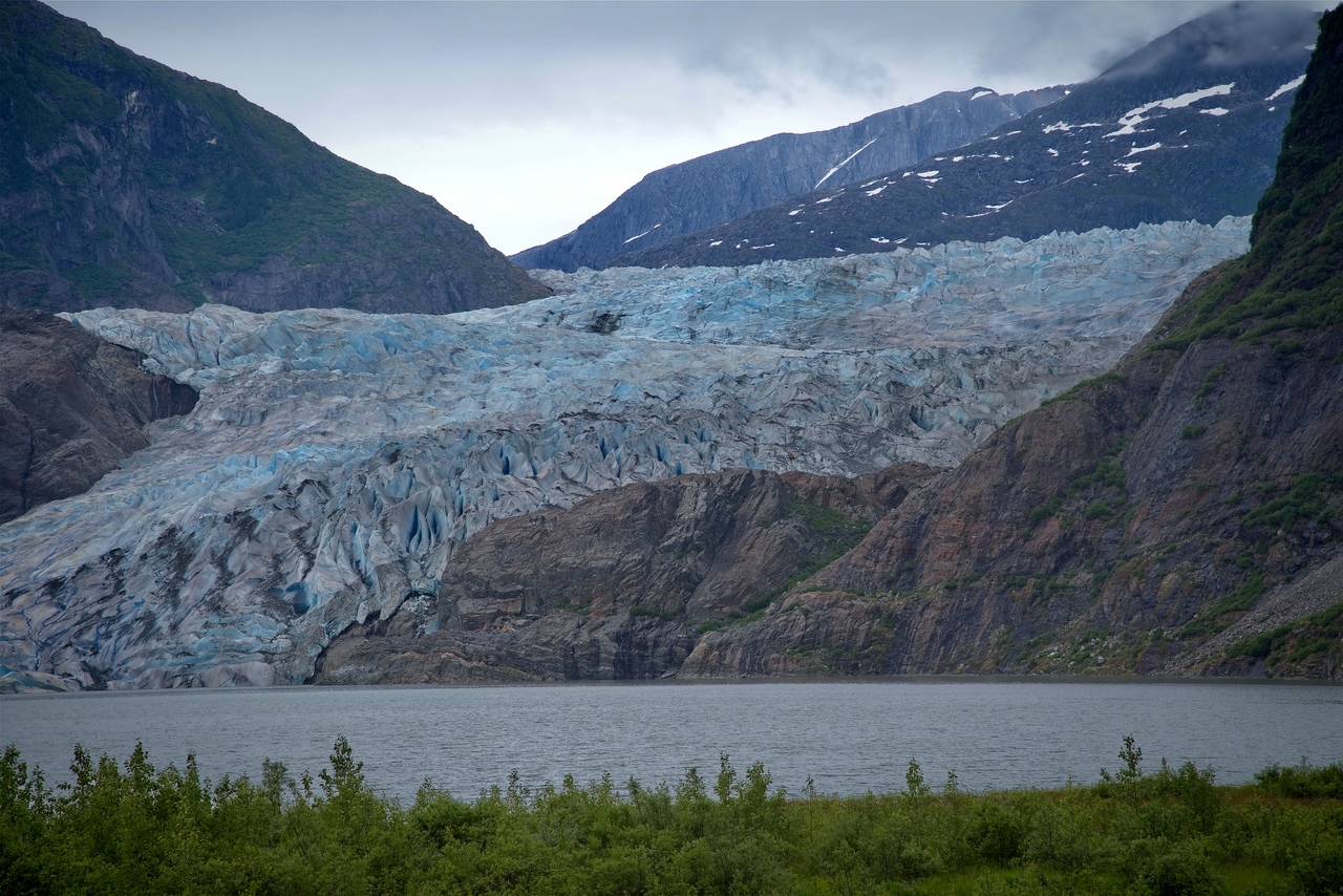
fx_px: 4477
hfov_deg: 17.1
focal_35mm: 120
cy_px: 448
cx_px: 672
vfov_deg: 11.4
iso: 100
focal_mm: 120
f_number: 8
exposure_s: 1/250
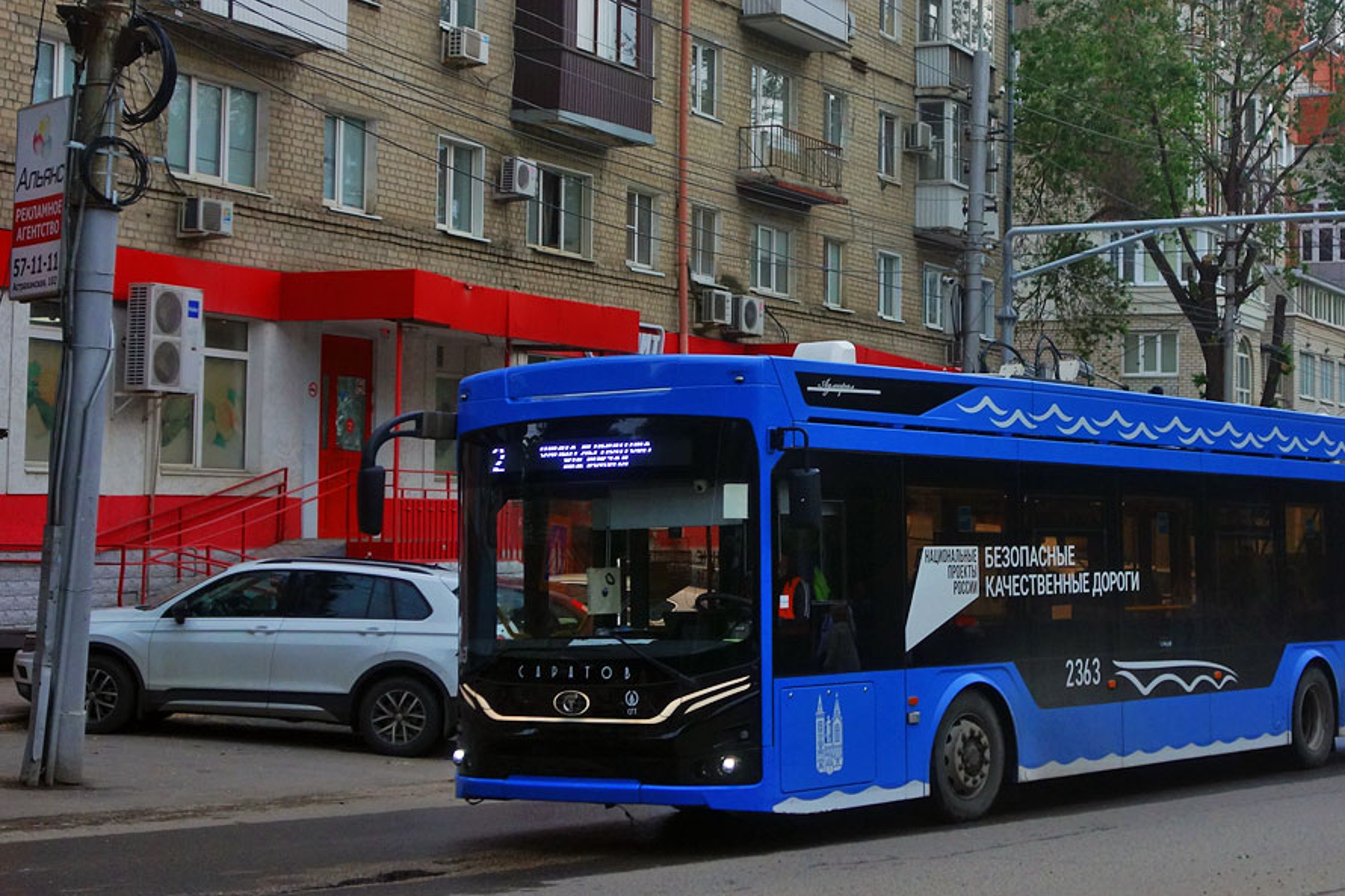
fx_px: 2166
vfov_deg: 23.3
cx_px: 895
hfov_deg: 34.2
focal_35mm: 58
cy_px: 367
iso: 320
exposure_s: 1/500
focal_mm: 15.82
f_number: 3.2
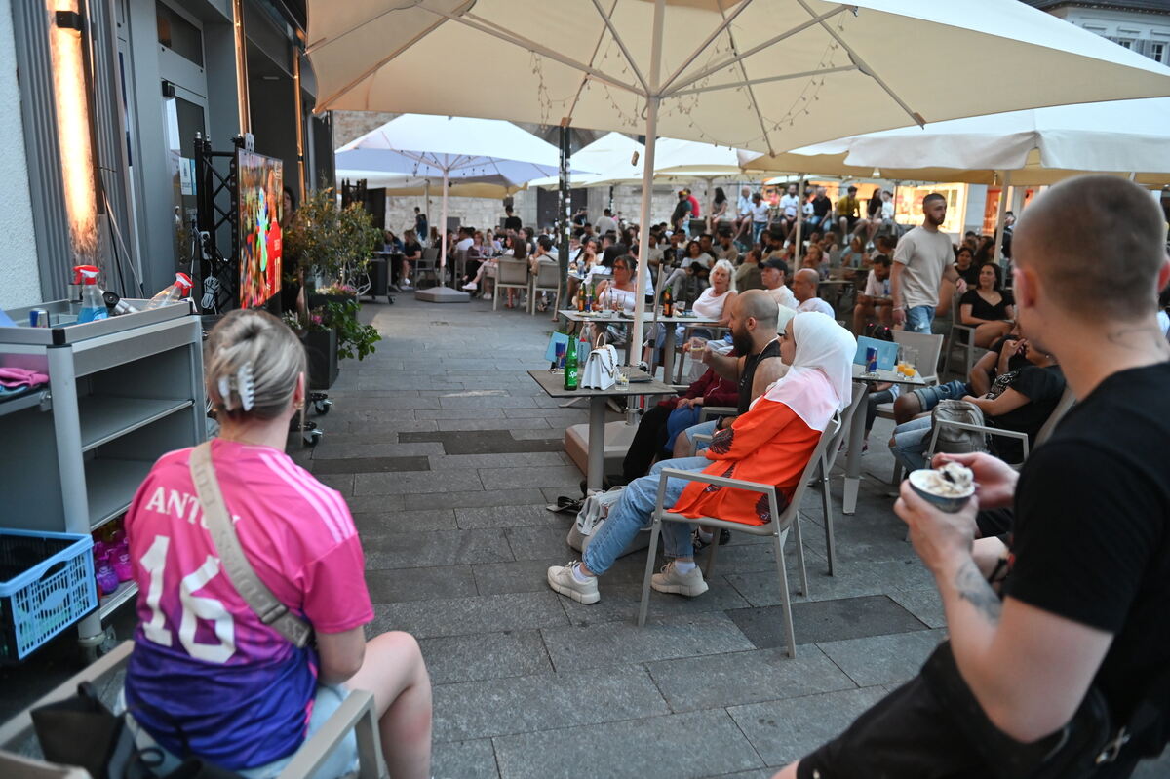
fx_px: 780
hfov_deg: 73.8
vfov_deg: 53.1
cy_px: 390
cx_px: 585
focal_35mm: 24
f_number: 2.8
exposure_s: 1/125
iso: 2200
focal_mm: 24
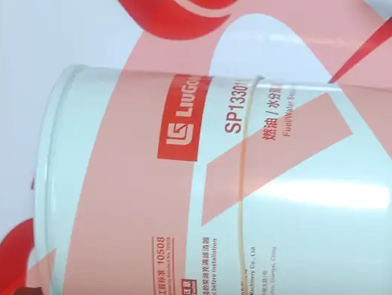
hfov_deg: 21.5
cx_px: 314
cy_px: 315
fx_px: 1019
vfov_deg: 16.0
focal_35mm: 90
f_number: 1.7
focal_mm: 5.24
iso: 141
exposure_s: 1/100
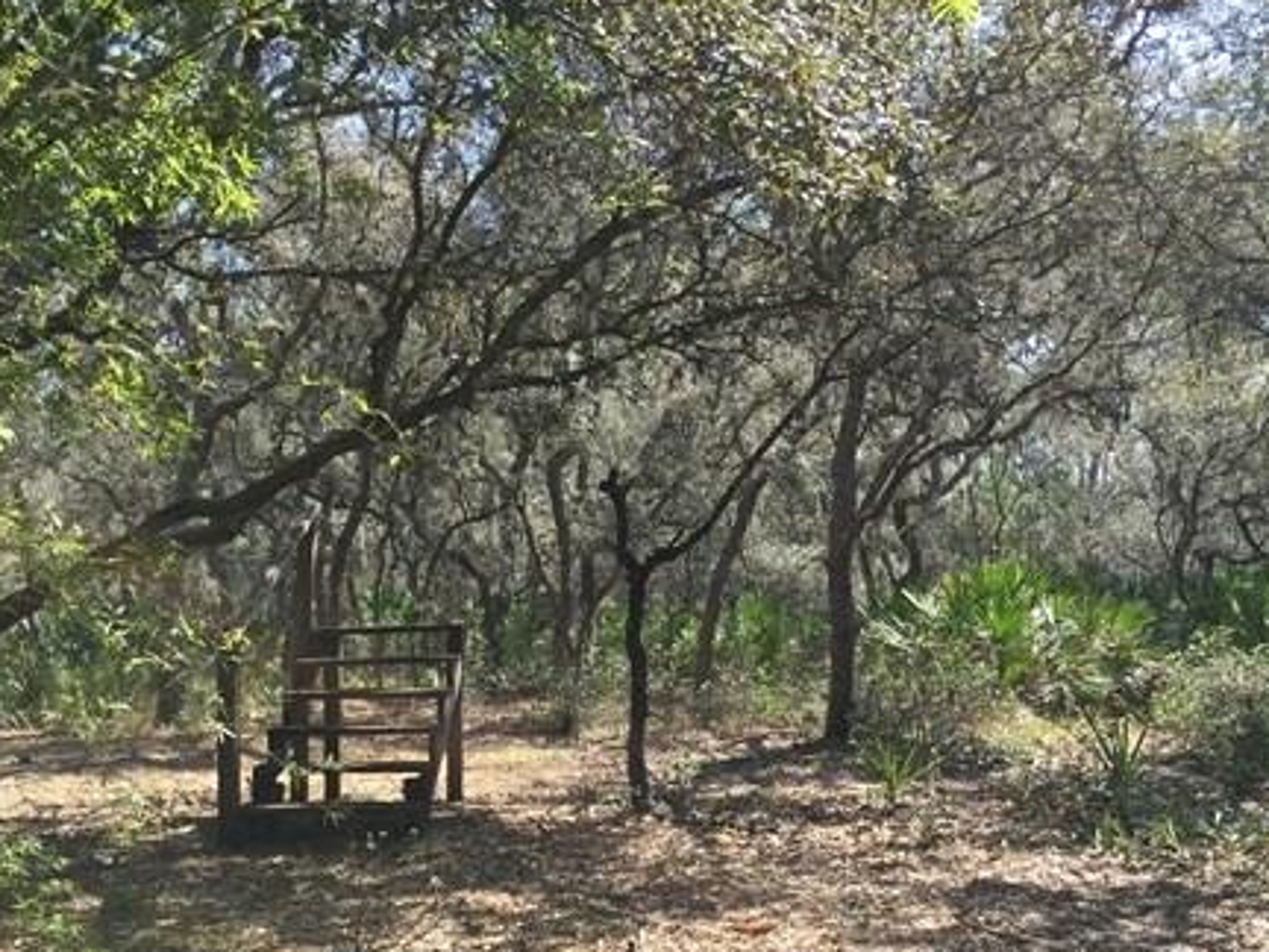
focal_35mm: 43
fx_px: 1576
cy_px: 573
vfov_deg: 33.5
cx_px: 649
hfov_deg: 43.8
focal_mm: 4.15
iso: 32
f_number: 2.2
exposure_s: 1/520
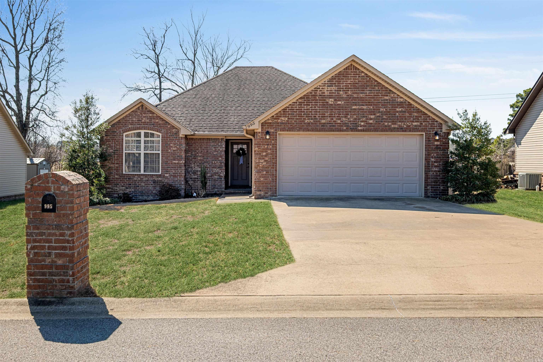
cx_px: 272
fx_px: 528
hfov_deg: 54.4
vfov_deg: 37.9
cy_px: 181
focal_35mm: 35
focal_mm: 35
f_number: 7.1
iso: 100
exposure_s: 1/125
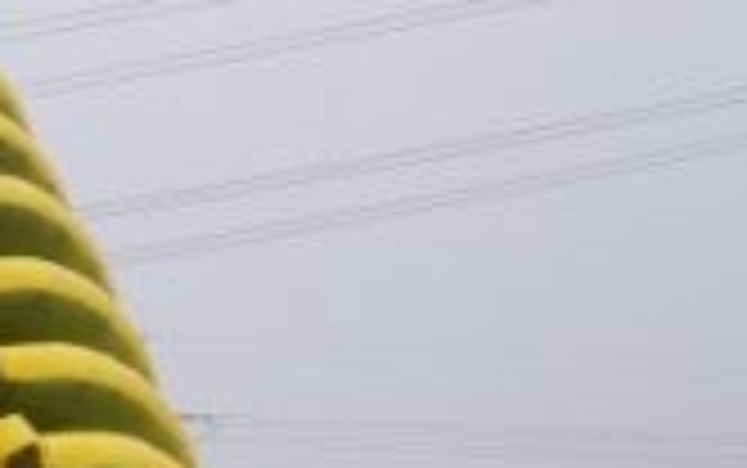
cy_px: 853
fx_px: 3076
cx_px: -1188
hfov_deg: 11.1
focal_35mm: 151
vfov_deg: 8.4
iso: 100
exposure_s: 1/125
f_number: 7.1
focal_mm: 16
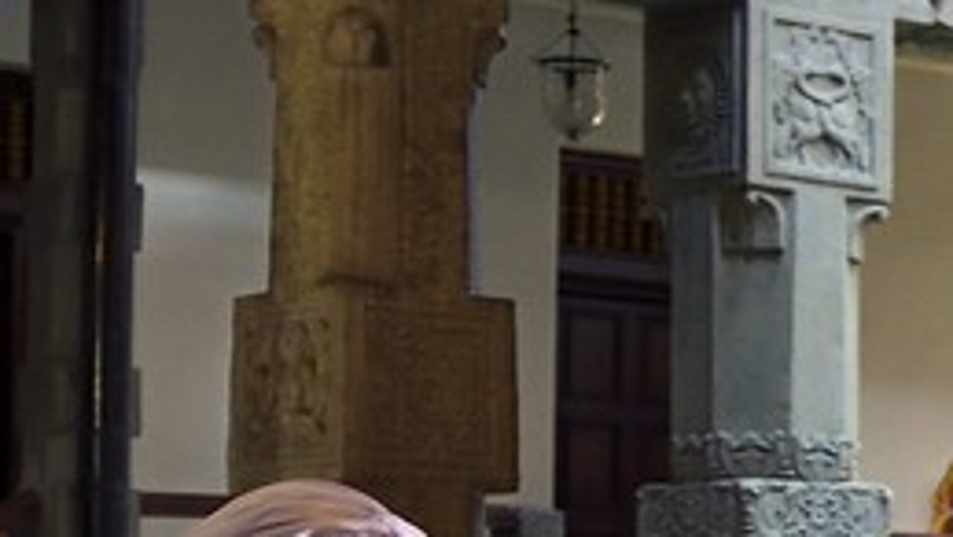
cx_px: 2513
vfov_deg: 7.8
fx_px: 3919
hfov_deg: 11.0
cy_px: 633
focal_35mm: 155
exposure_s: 1/40
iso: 1600
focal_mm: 24
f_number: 7.1
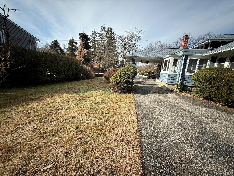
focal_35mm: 14
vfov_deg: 85.7
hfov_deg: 102.1
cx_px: 117
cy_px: 88
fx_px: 95
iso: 50
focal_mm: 2.22
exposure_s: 1/789
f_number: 2.2
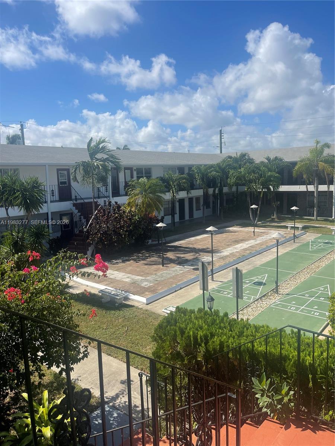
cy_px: 223
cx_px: 168
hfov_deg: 53.1
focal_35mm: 26
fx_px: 335
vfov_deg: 67.3
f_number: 1.6
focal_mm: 5.1
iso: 32
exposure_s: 1/5128
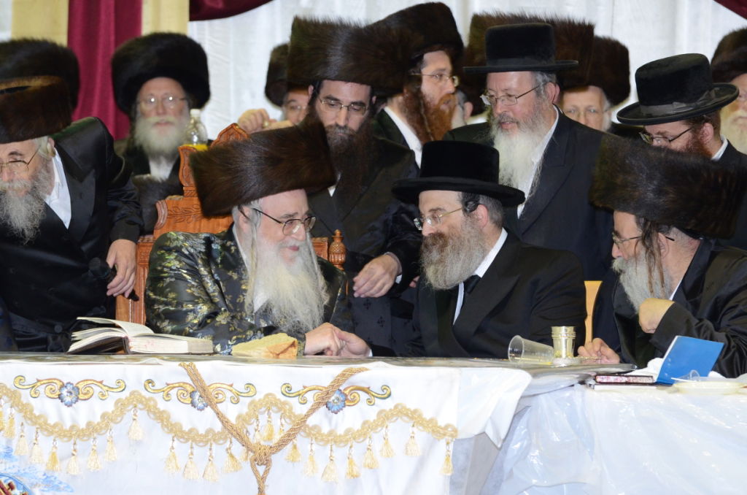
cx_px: 374
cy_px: 248
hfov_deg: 9.8
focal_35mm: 210
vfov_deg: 6.5
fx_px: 4348
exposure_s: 1/80
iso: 1600
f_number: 5.6
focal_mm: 140
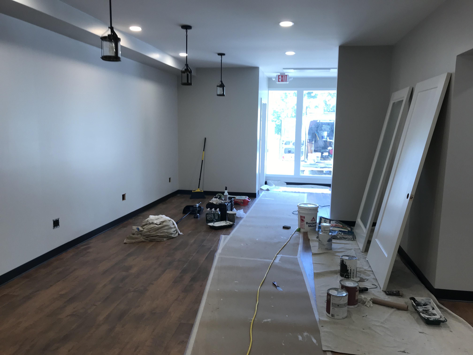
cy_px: 178
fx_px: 383
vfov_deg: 49.7
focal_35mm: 28
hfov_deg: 63.4
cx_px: 236
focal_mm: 3.99
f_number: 1.8
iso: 25
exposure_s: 1/60
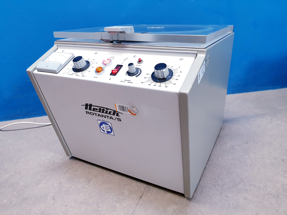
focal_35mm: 26
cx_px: 144
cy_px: 108
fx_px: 216
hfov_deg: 67.3
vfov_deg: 53.1
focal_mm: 4.3
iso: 250
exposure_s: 1/50
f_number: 2.4
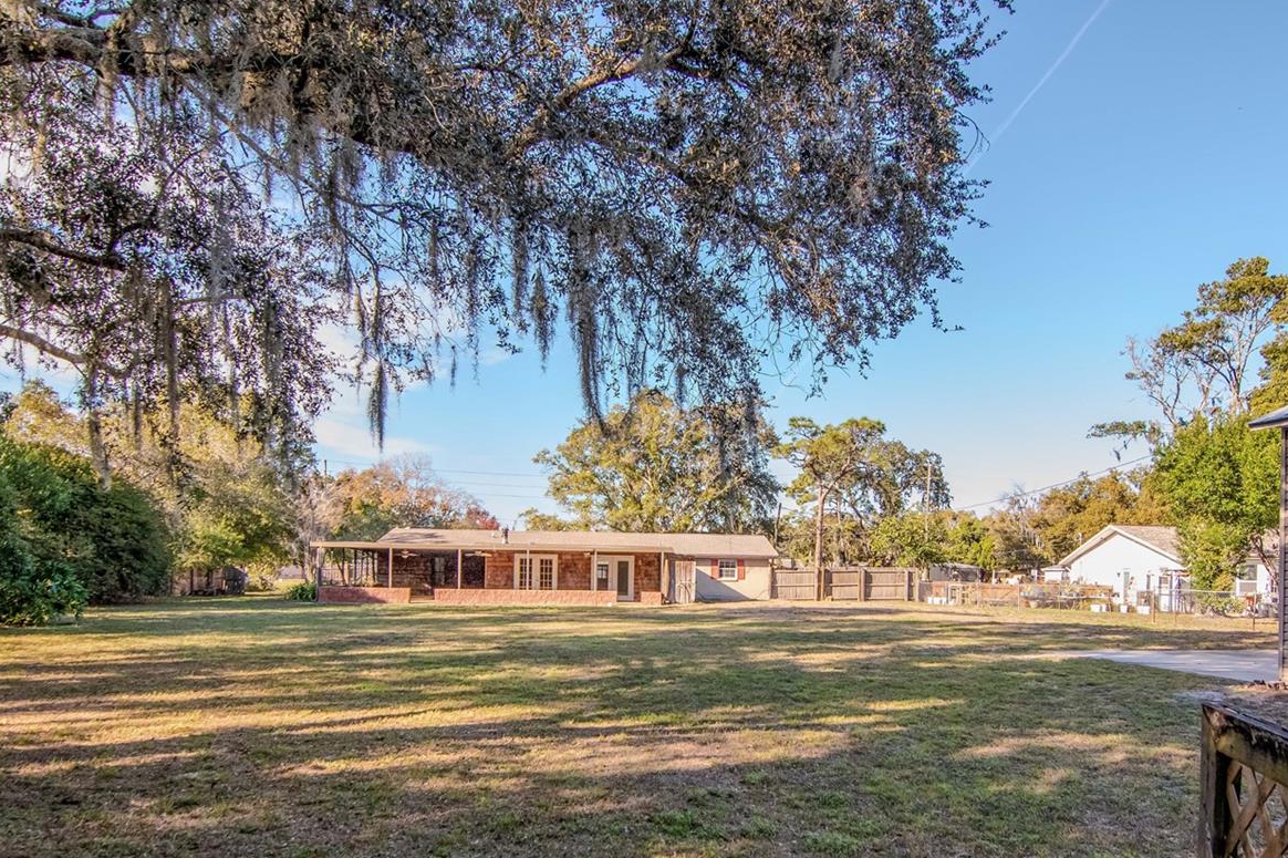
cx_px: 663
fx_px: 811
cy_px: 562
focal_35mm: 23
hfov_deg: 76.9
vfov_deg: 54.7
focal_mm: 11
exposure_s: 1/1250
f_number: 5.6
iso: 1000
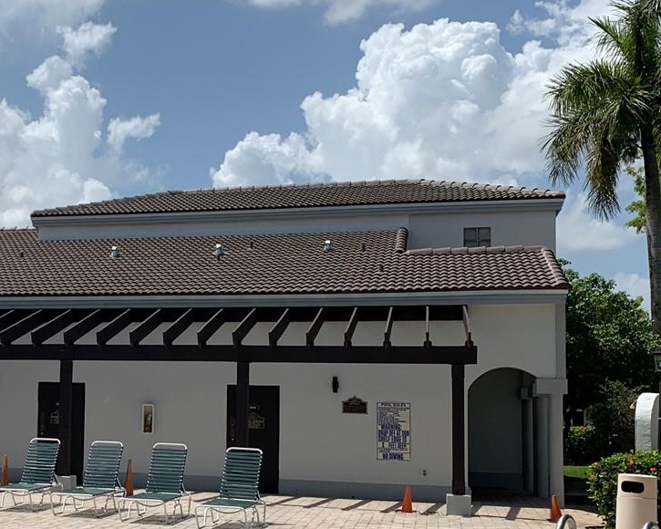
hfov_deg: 32.0
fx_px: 1096
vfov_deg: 27.0
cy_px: 337
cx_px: 72
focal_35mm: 56
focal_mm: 4.25
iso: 25
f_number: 1.8
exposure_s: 1/4274
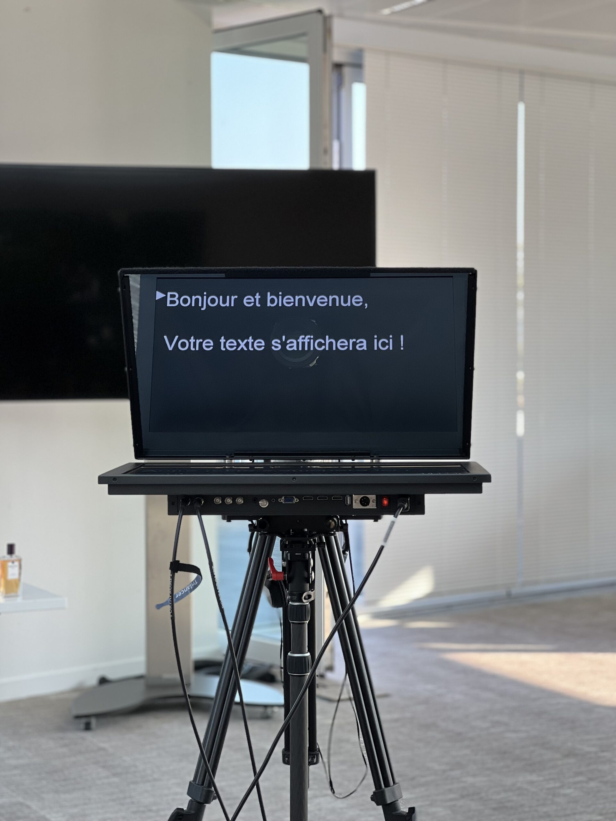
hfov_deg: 19.1
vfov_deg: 25.3
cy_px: 410
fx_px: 1827
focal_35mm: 77
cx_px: 308
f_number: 2.8
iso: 80
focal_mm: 9
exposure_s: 1/121
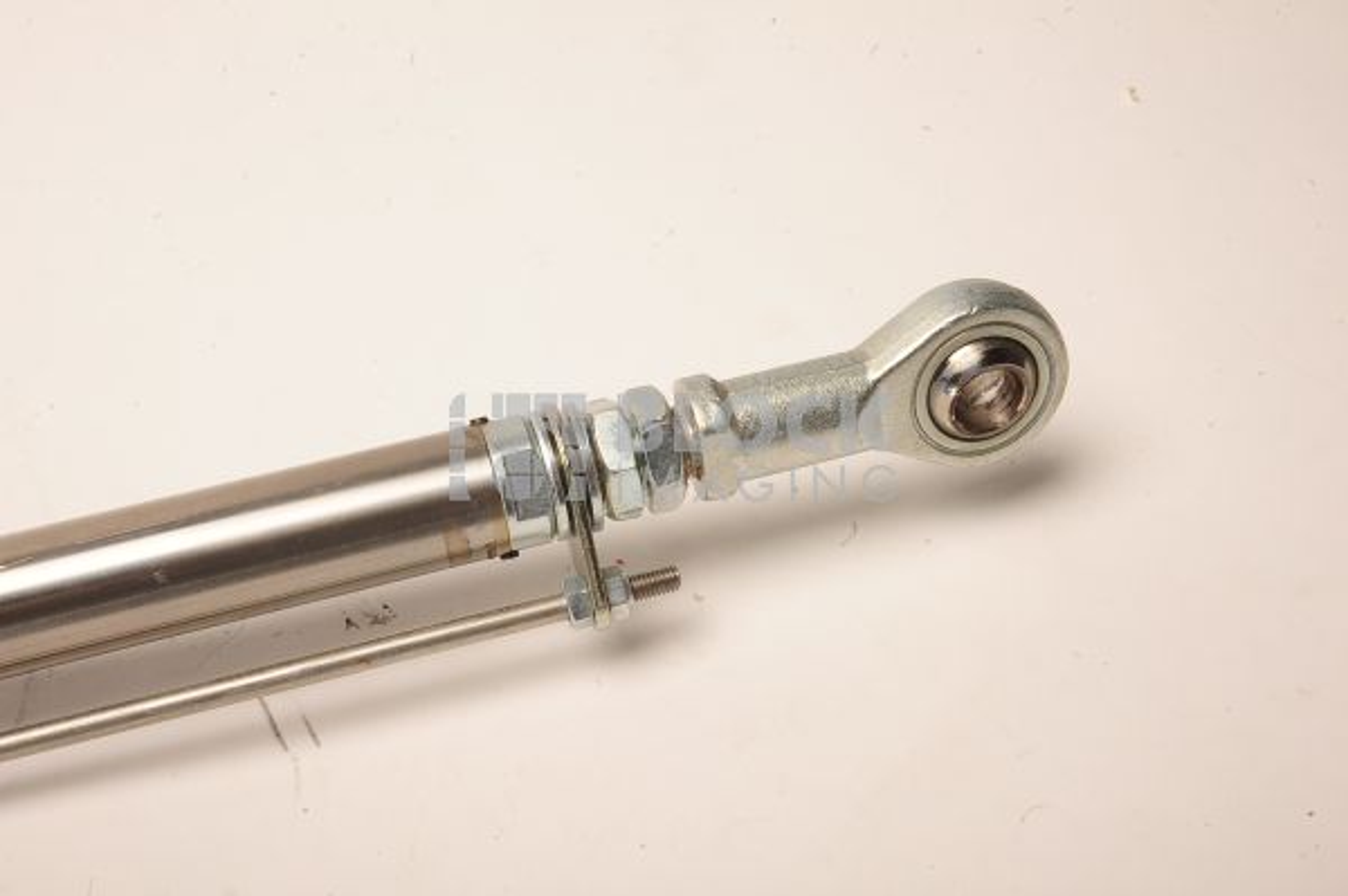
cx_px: 674
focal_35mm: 50
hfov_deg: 39.6
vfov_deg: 26.9
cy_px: 448
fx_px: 1871
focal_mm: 50
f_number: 18
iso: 320
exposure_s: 1/160
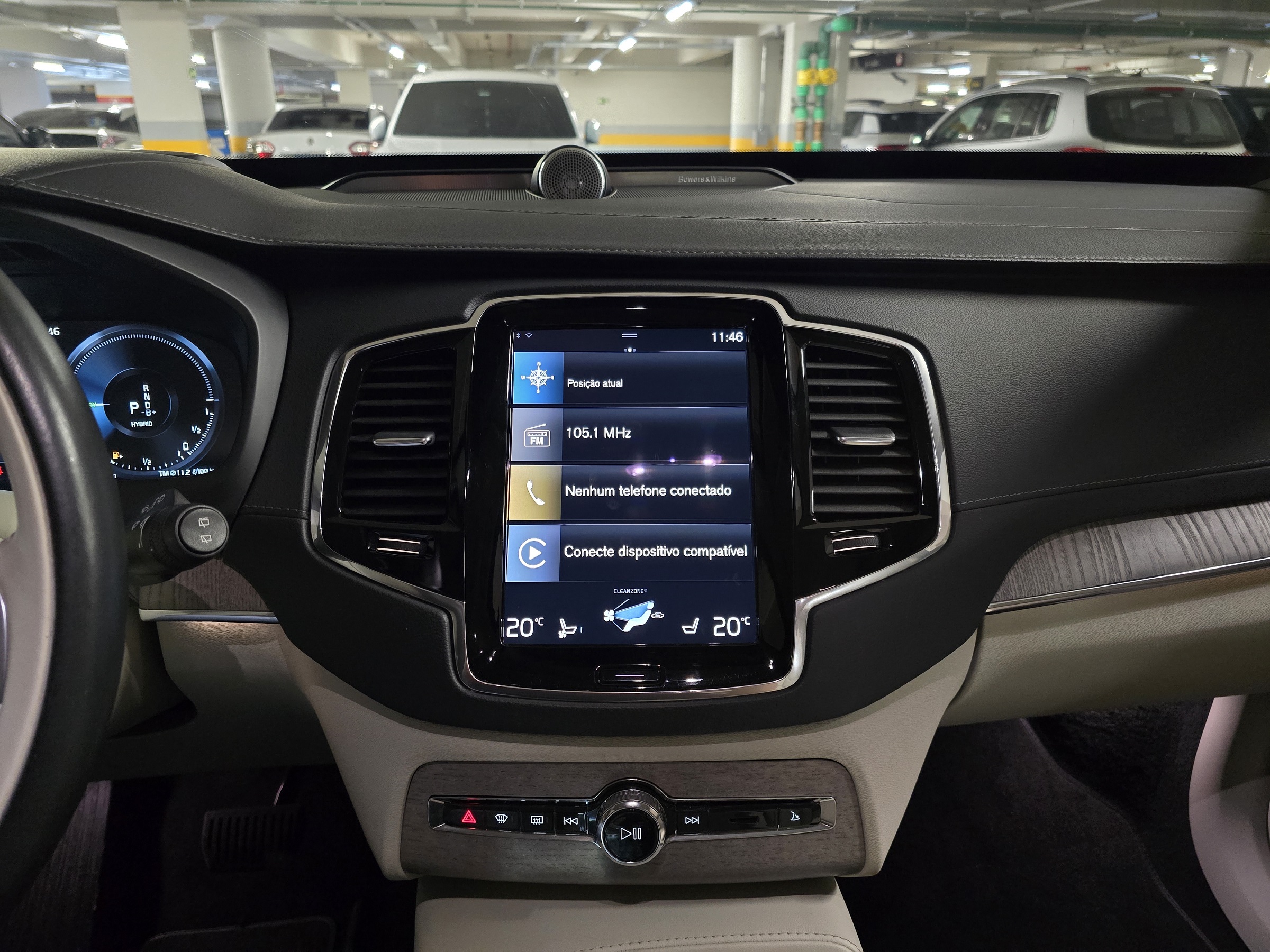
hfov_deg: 73.9
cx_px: 635
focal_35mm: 23
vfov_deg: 58.9
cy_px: 476
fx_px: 844
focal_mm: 6.3
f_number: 1.7
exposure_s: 1/36.5
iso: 1250
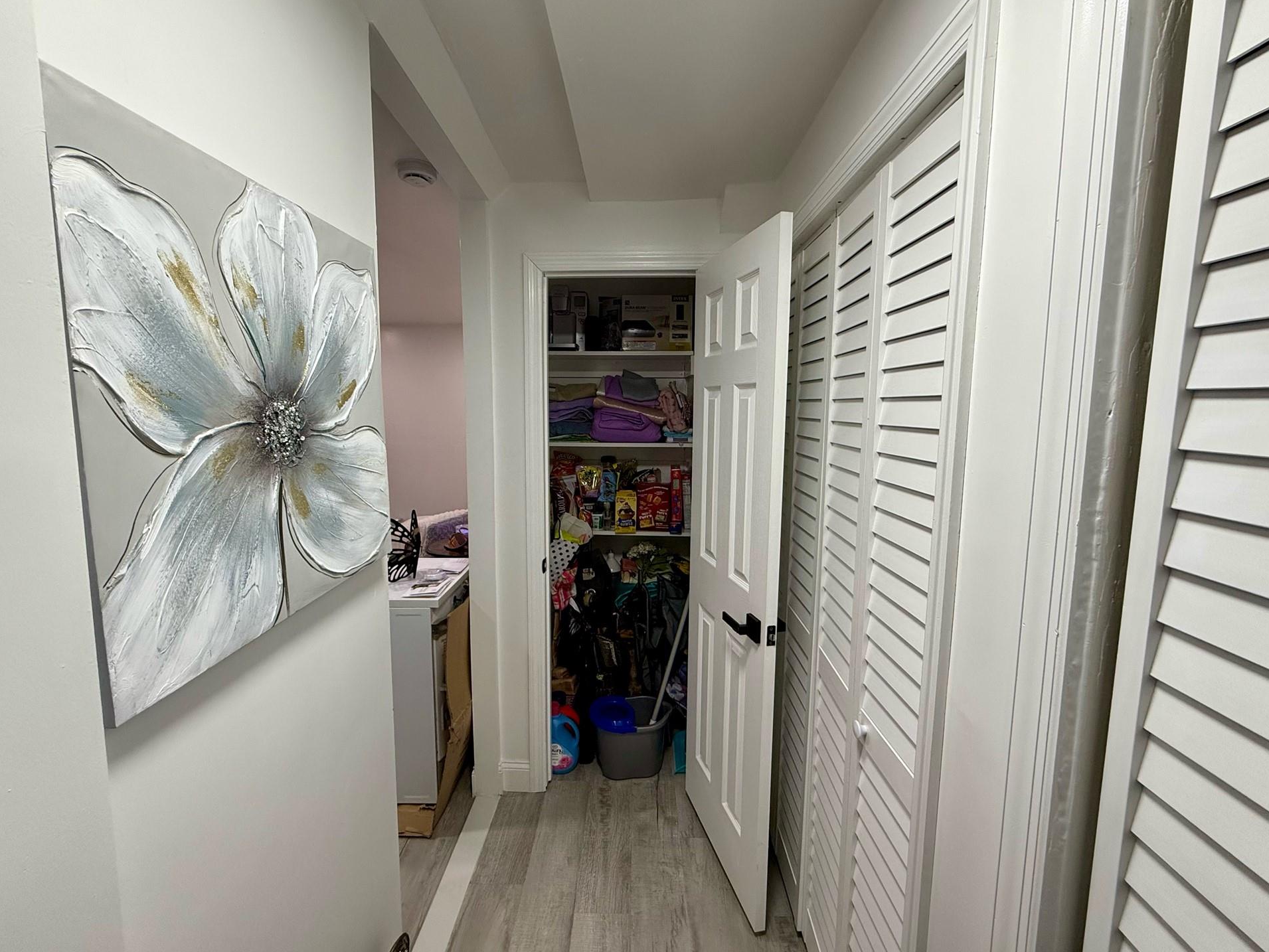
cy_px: 463
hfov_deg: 98.1
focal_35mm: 15
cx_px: 622
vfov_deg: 81.7
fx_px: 550
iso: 160
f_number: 2.2
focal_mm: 2.22
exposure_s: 1/120
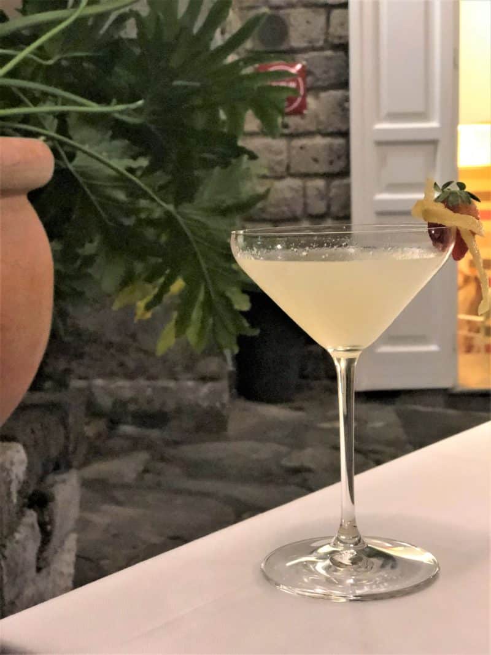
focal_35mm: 57
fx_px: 1078
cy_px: 328
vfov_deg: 33.8
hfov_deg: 25.7
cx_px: 246
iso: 1250
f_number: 2.8
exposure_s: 1/50
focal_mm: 6.6
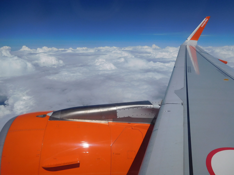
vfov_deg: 54.9
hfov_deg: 69.4
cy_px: 88
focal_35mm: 25
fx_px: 169
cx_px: 117
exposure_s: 1/1250
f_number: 6.8
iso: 125
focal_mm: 4.5
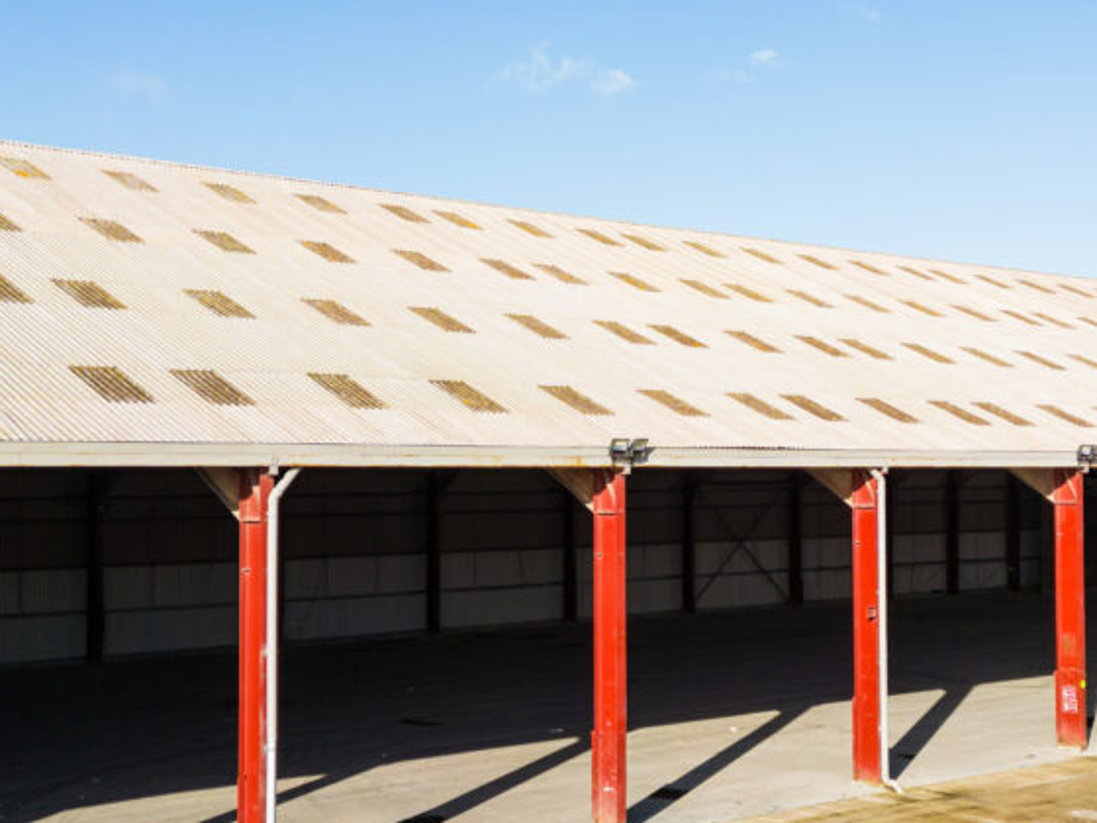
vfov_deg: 25.6
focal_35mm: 57
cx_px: 697
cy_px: 464
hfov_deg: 33.6
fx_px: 1806
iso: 100
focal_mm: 6.72
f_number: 1.7
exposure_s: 1/1250
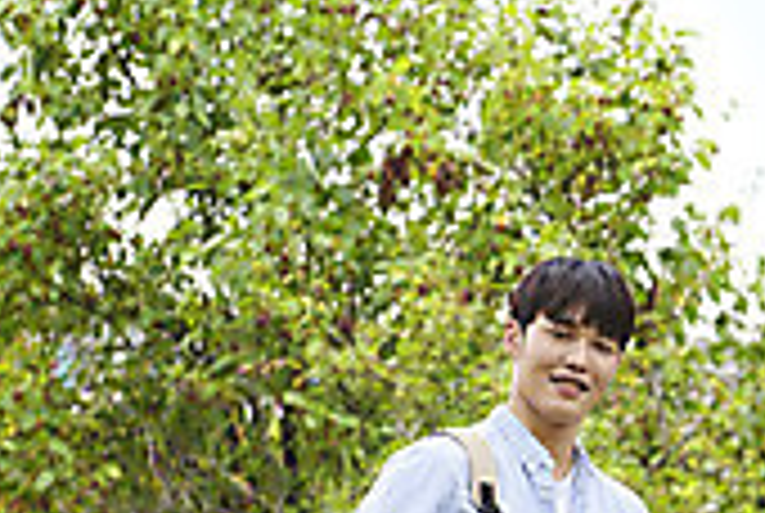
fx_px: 7855
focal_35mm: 369
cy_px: 698
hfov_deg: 5.5
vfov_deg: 3.7
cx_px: 1204
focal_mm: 105
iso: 320
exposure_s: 1/125
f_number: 4.5
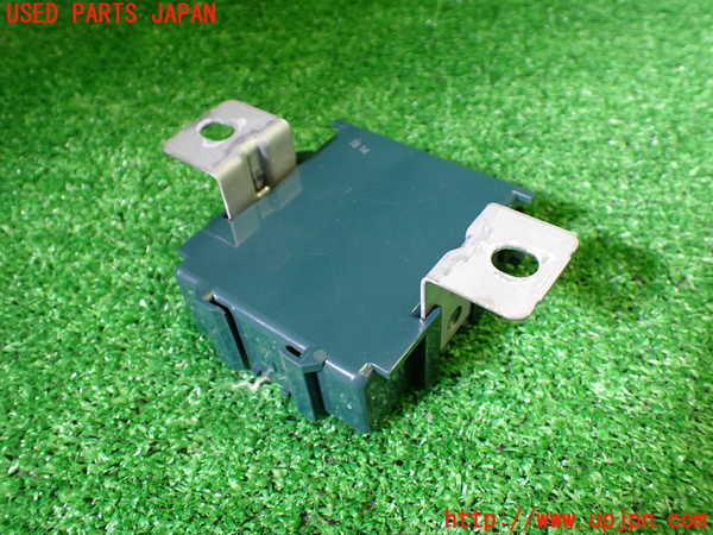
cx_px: 356
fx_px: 618
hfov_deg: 60.0
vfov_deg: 46.8
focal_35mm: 30
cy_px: 268
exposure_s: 1/125
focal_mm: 5.4
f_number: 2.3
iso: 400
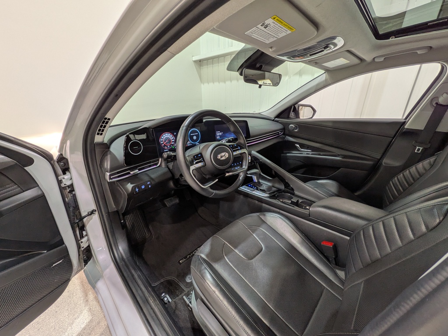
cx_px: 224
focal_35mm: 14
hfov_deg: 102.1
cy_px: 168
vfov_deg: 85.7
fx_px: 181
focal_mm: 1.83
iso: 58
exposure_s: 1/33.3
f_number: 2.2
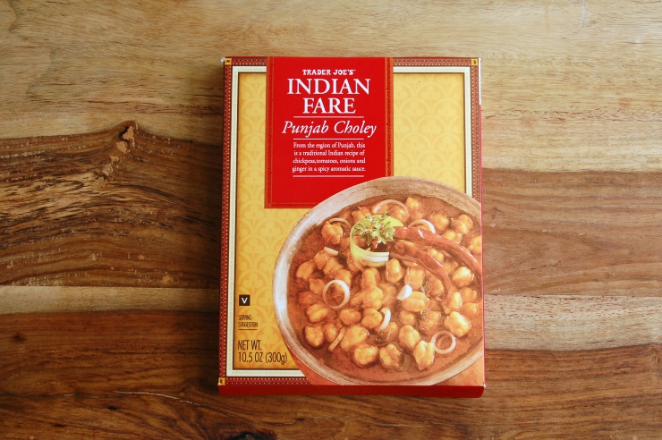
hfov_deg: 37.9
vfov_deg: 25.7
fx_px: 965
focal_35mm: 52
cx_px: 331
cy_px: 220
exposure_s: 1/60
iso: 400
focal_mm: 35
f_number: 9
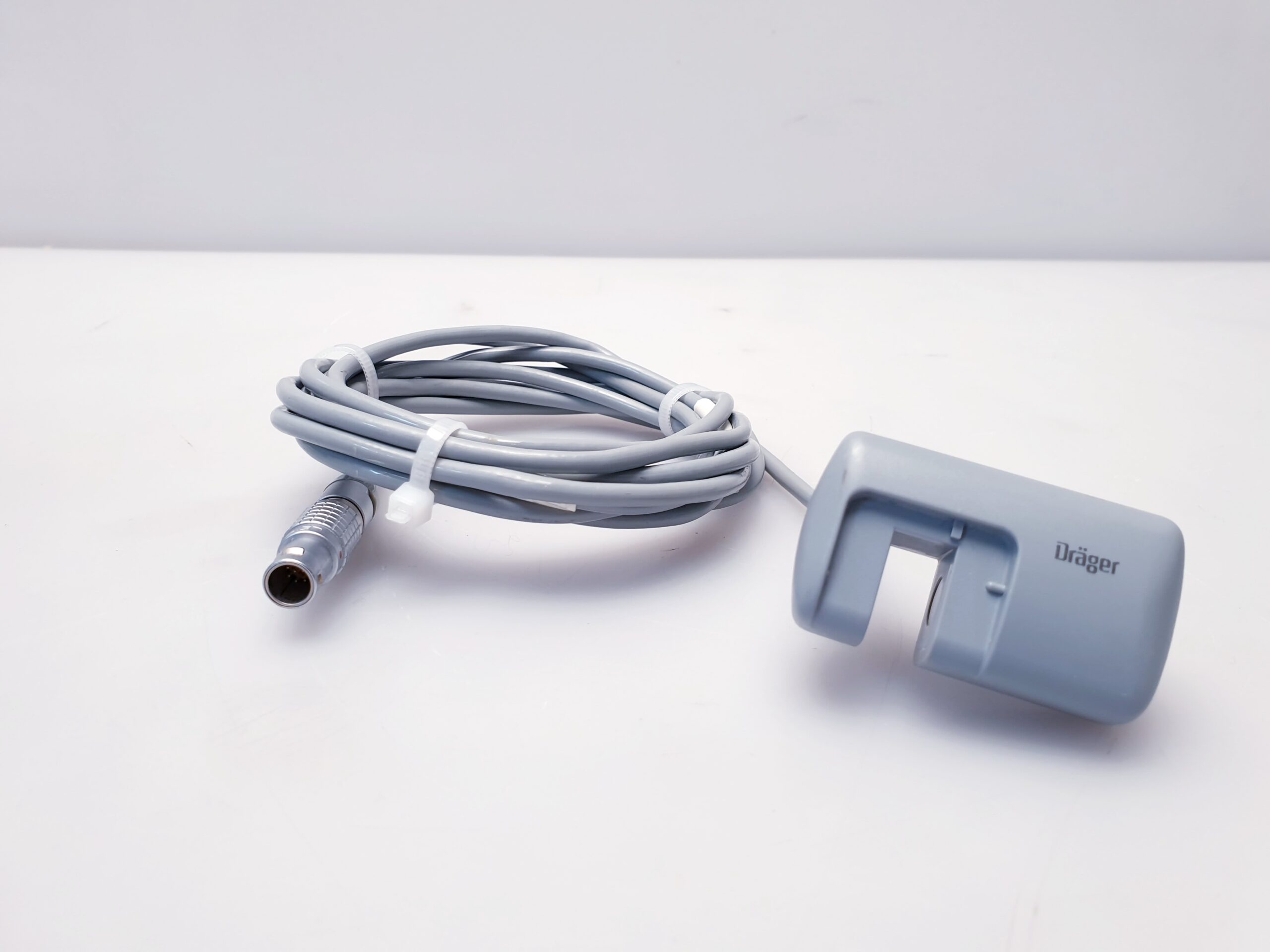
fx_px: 954
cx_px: 635
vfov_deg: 53.1
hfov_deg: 67.3
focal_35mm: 26
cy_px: 476
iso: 64
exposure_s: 1/50
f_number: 2.4
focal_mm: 4.3
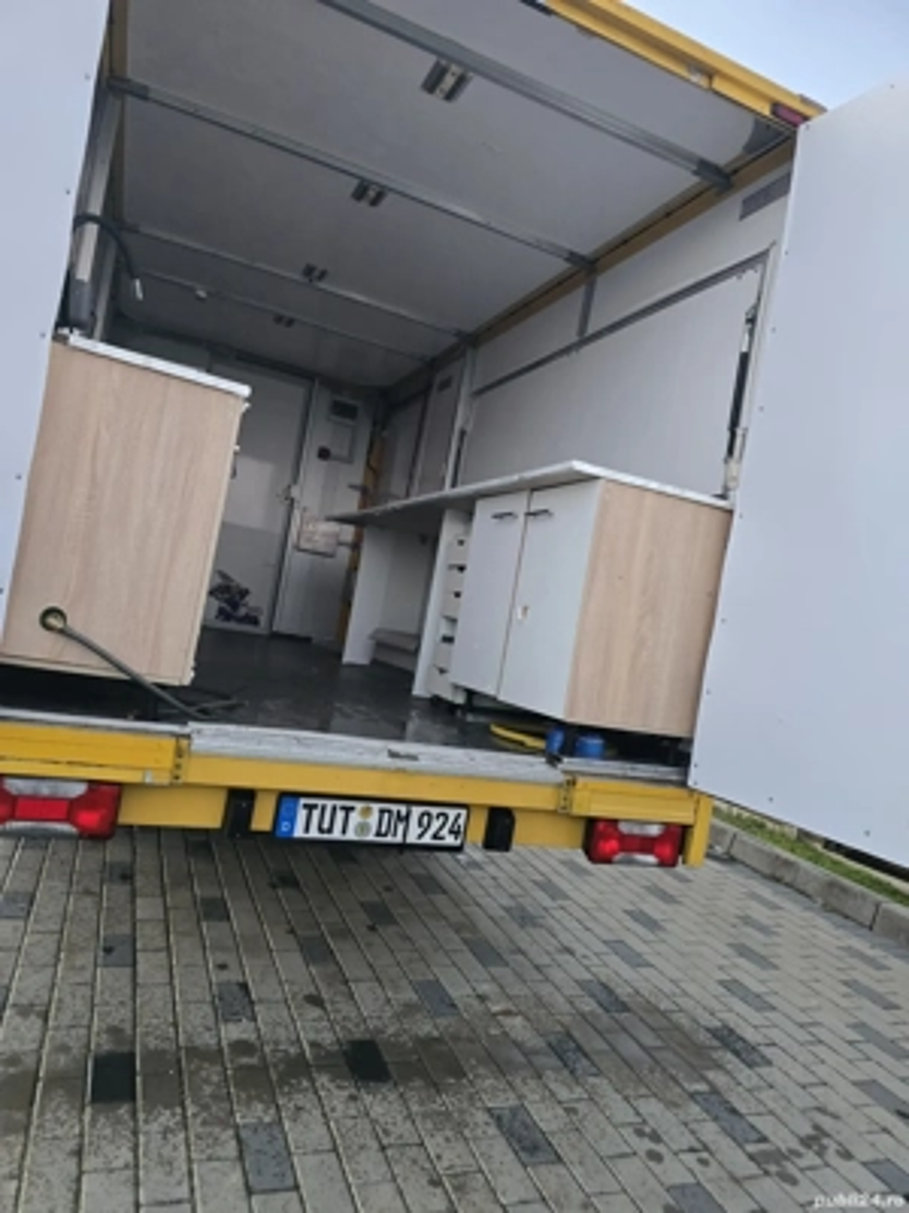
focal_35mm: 23
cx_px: 454
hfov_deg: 58.9
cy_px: 606
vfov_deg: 73.9
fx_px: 805
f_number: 1.7
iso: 1000
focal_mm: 6.3
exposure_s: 1/100
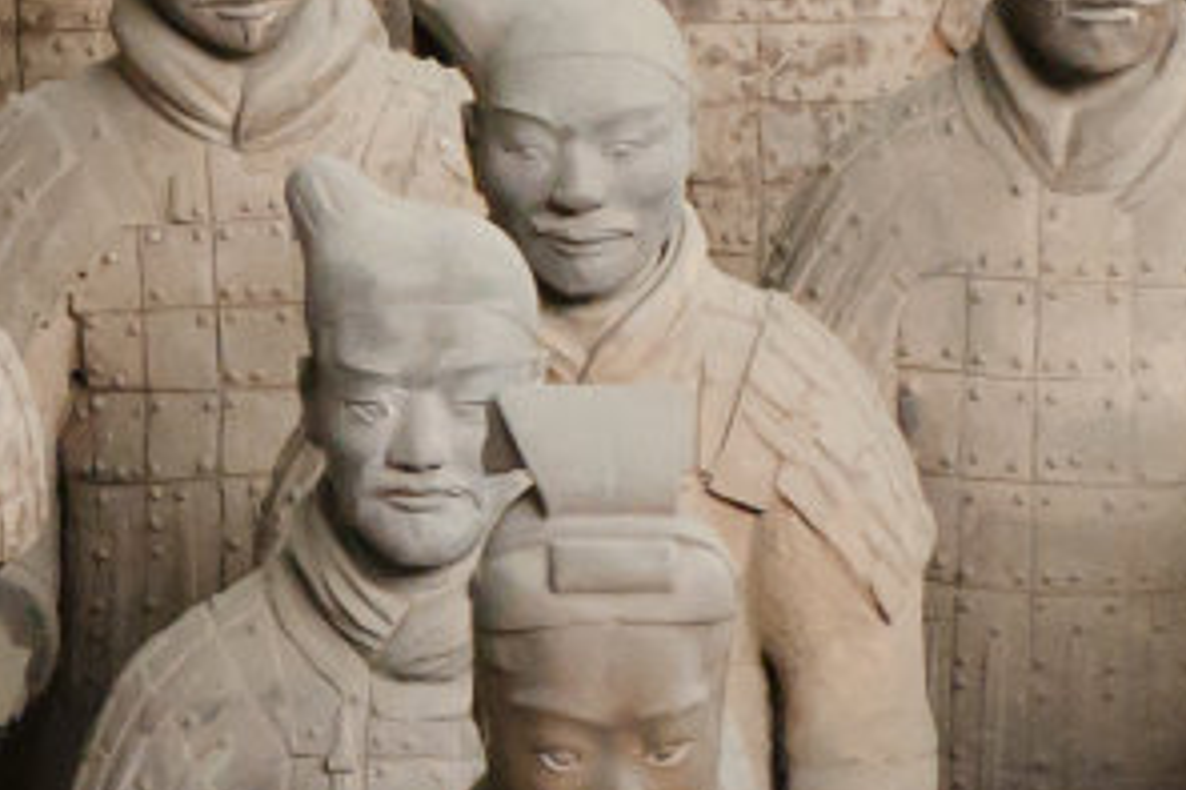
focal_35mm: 891
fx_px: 29336
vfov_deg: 1.5
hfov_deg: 2.3
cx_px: -521
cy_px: 1281
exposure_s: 1/125
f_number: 7.1
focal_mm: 110
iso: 3200
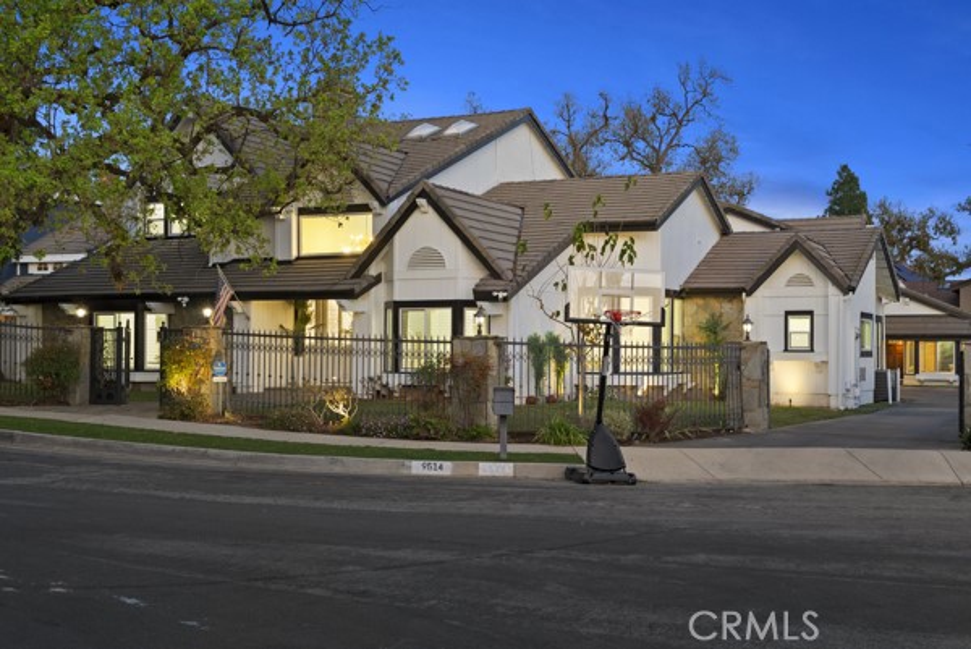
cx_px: 486
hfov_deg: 41.9
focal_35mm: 47
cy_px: 324
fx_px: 1269
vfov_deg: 28.7
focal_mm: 47
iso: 1600
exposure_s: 1/3
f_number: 5.6
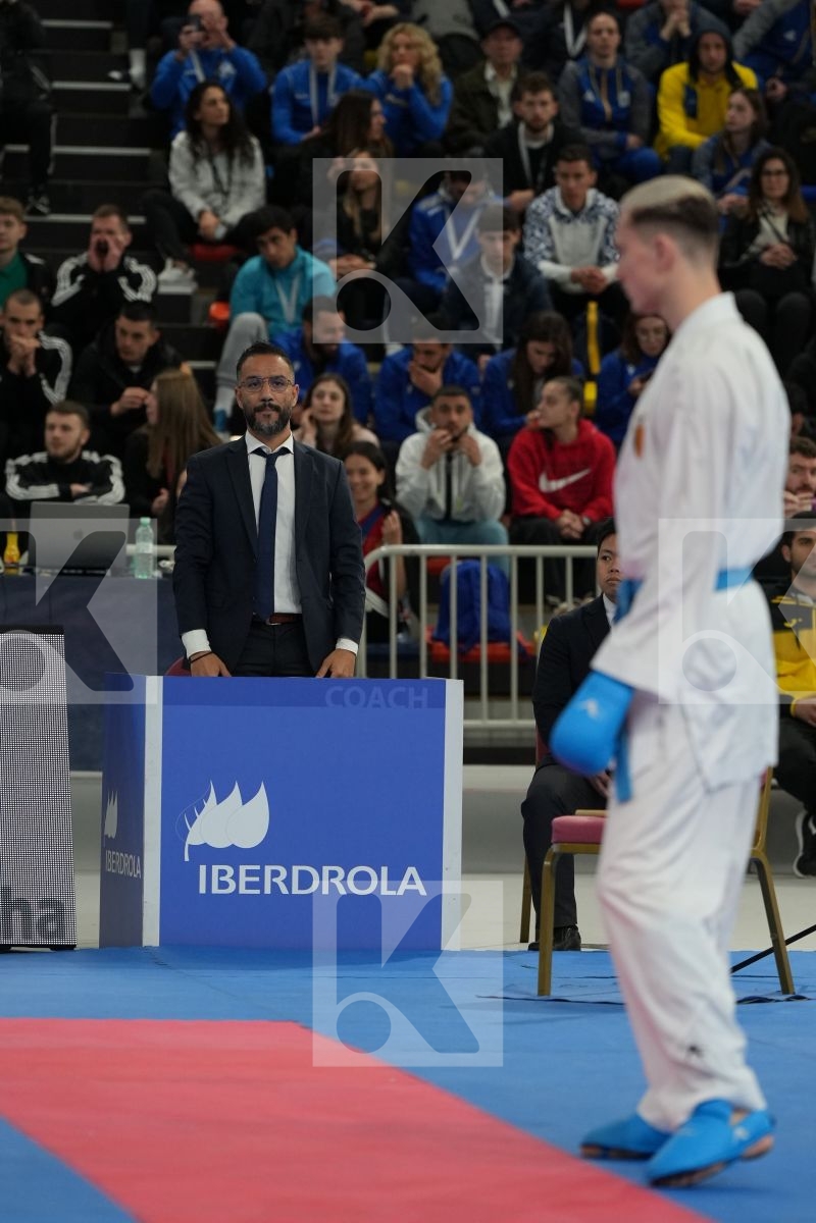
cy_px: 612
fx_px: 7173
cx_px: 408
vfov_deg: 9.8
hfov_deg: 6.5
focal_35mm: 211
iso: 1600
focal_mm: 141
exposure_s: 1/1000
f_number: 2.8
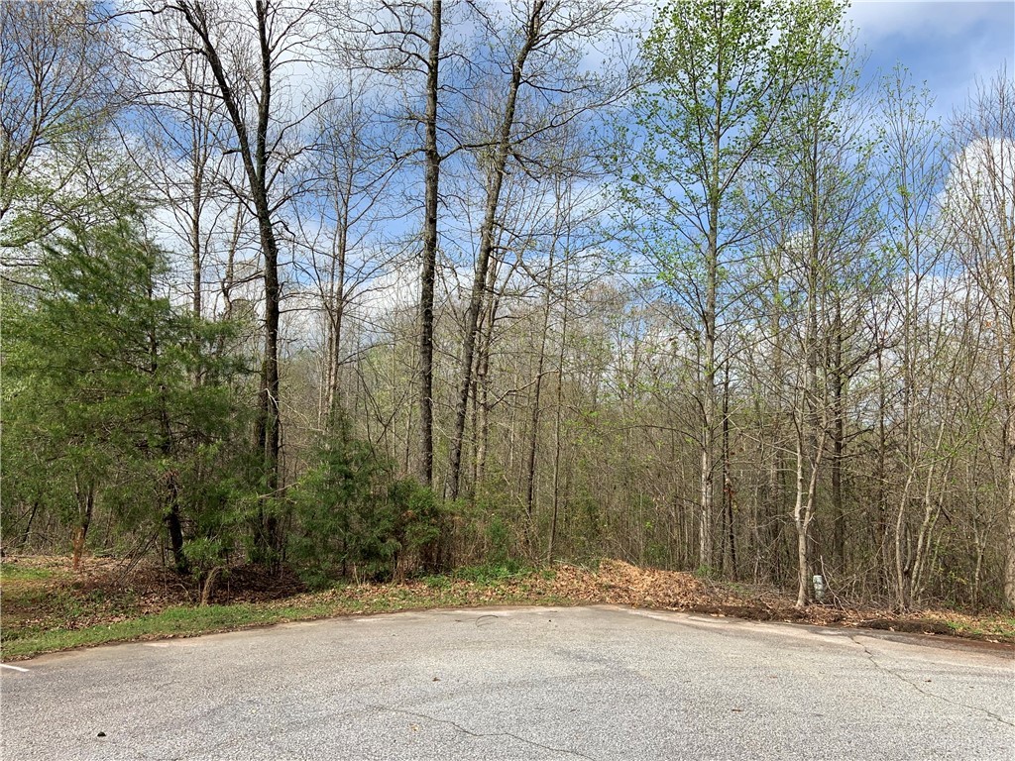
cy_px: 380
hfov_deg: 67.3
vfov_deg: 53.1
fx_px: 762
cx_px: 508
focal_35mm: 26
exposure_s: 1/1916
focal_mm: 4.25
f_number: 1.8
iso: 25
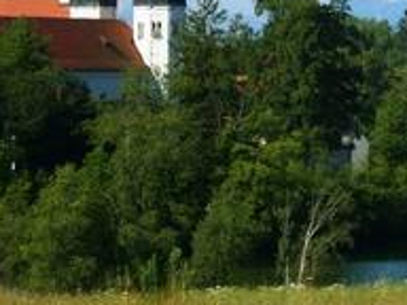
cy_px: 59
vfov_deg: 4.6
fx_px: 3774
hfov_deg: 6.1
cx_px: 467
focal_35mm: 321
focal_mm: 22.2
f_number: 5.1
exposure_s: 1/500
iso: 50
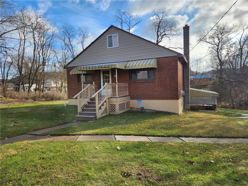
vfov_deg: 58.9
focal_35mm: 23
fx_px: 165
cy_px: 93
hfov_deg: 73.9
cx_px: 124
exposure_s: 1/963
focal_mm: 5.4
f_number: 1.8
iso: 20
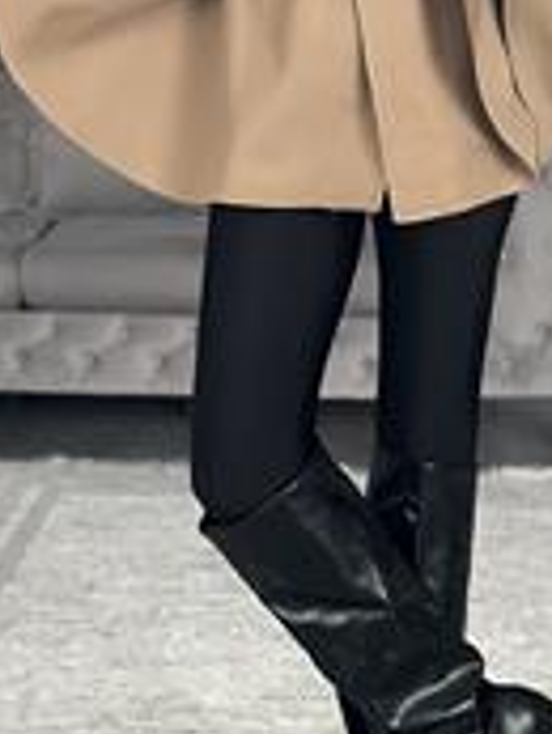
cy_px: 110
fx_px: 2973
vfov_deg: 14.0
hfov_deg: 10.6
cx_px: 357
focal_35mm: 140
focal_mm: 6.86
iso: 500
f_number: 1.78
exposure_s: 1/40
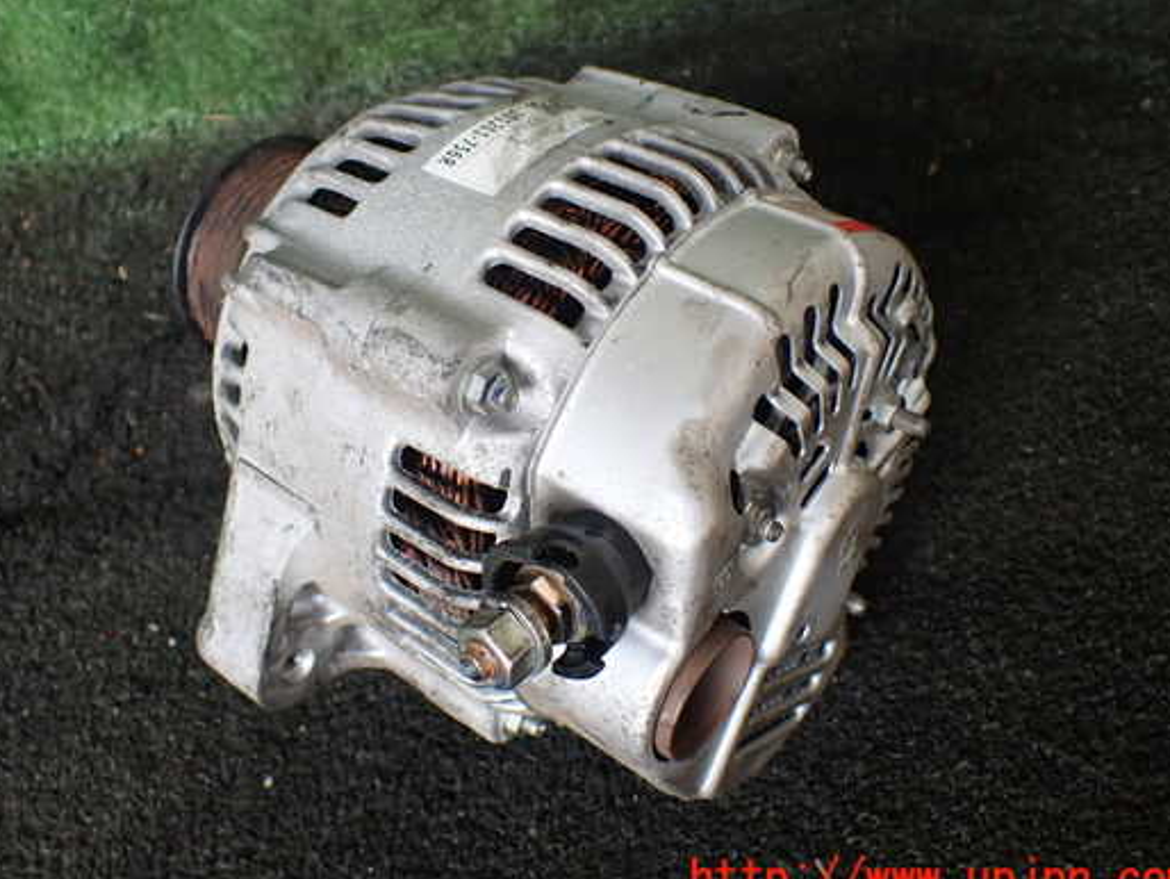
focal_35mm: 35
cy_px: 396
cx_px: 521
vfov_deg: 40.7
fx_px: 1184
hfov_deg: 52.5
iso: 250
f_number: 2.3
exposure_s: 1/125
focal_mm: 5.4
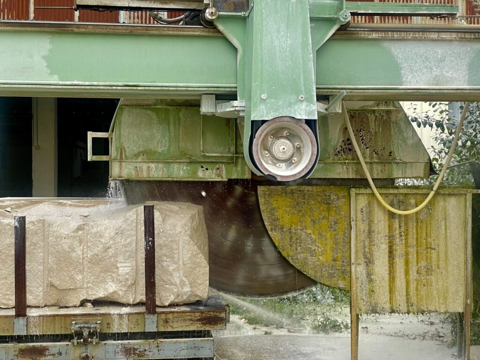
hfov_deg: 36.8
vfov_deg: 28.0
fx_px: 721
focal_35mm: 52
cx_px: 240
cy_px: 180
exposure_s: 1/695
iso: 25
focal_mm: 6
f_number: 2
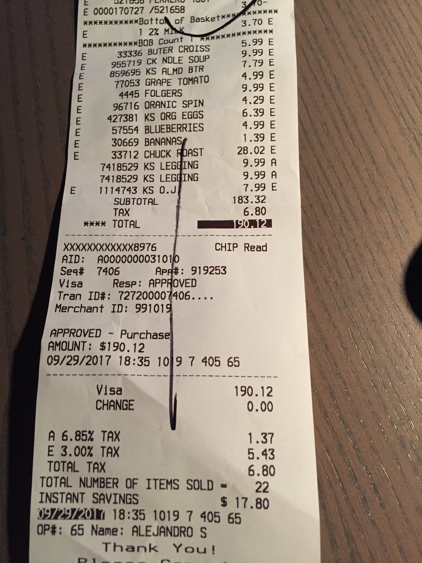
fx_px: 471
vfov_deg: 61.7
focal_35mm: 29
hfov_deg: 48.2
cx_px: 211
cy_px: 282
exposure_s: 1/24
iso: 250
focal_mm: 4.15
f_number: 2.2
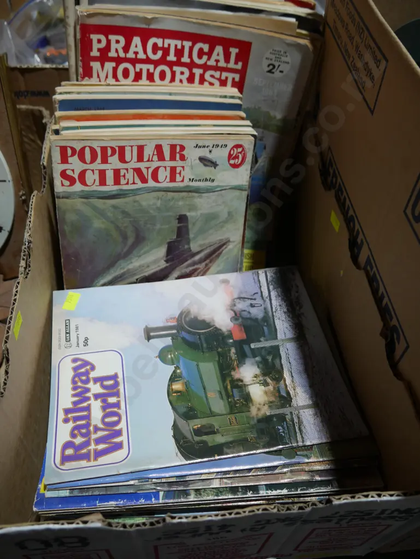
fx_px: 453
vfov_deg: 63.4
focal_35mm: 28
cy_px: 280
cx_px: 210
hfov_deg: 49.8
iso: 200
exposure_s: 1/100
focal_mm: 14
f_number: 3.5
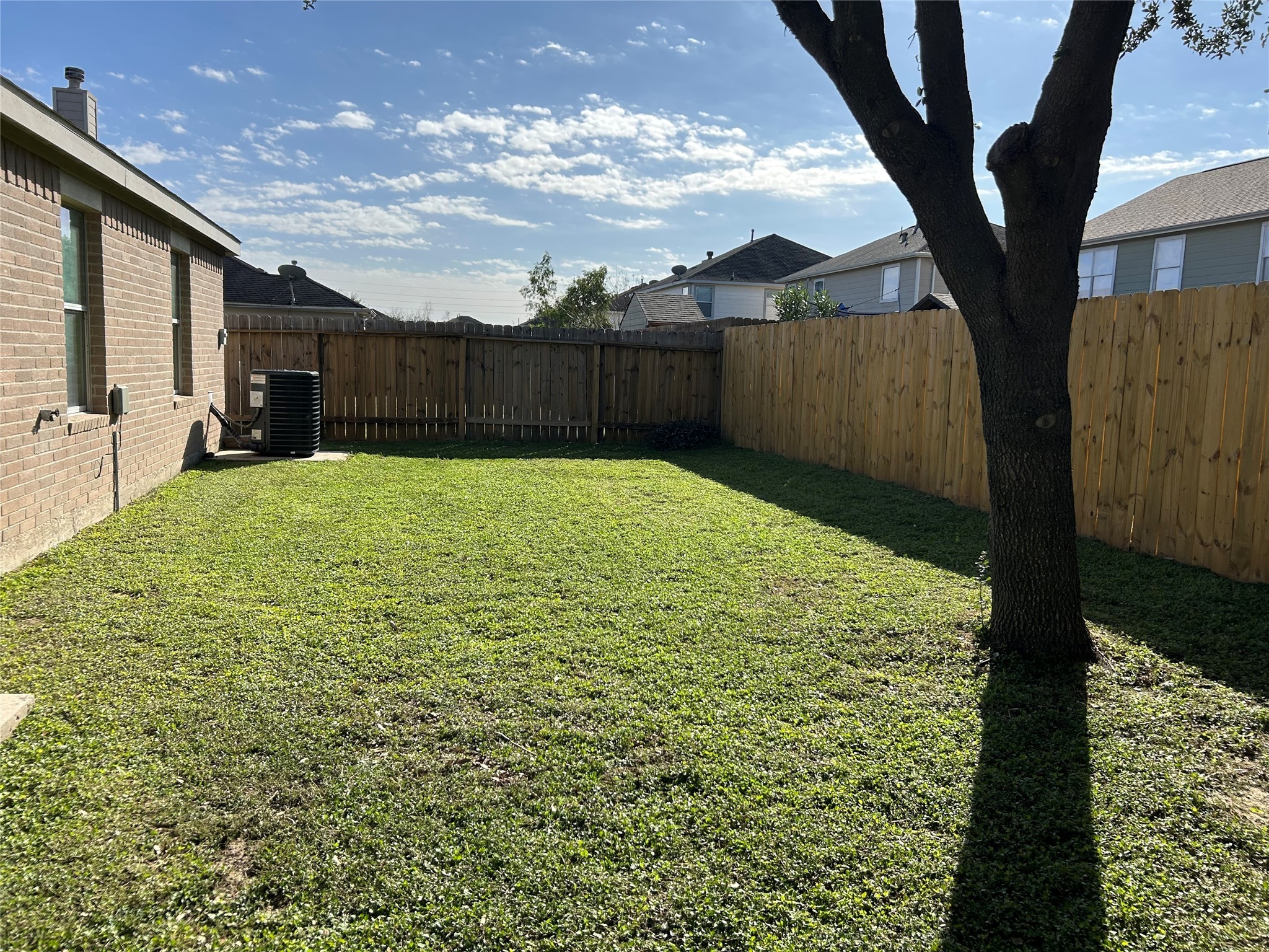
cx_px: 634
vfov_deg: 53.1
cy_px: 476
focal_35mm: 26
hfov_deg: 67.3
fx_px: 953
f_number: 1.5
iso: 50
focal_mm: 5.7
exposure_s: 1/4630
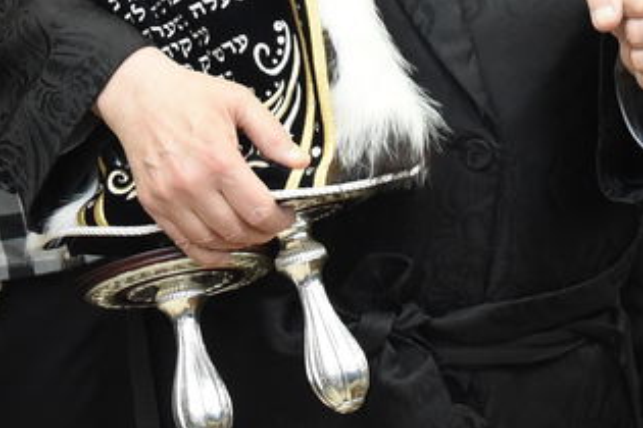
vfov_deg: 9.0
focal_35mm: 151
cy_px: -83
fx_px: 2697
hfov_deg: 13.6
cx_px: 345
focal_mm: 34
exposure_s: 1/160
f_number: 5.6
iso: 3200
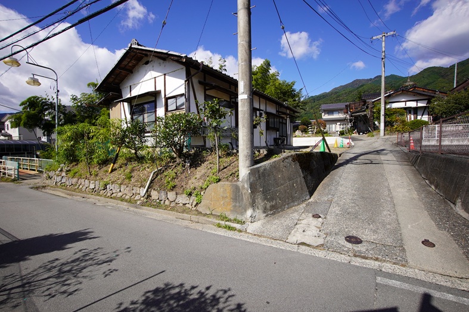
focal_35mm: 15
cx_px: 234
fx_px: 195
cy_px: 156
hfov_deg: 100.4
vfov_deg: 77.3
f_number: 10
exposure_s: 1/160
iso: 100
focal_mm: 10
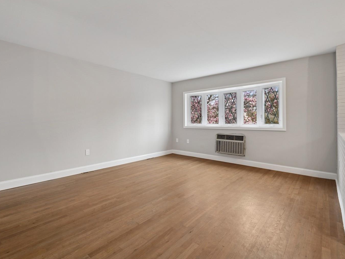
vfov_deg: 74.7
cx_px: 147
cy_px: 126
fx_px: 169
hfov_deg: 90.4
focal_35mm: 17
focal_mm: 15
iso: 640
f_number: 14
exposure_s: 1/20
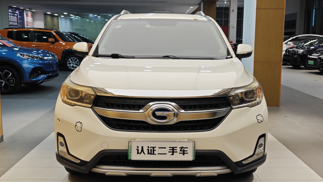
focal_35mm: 39
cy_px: 93
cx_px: 163
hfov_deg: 51.6
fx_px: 334
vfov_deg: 30.4
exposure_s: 1/100
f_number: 1.9
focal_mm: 8.7
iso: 80
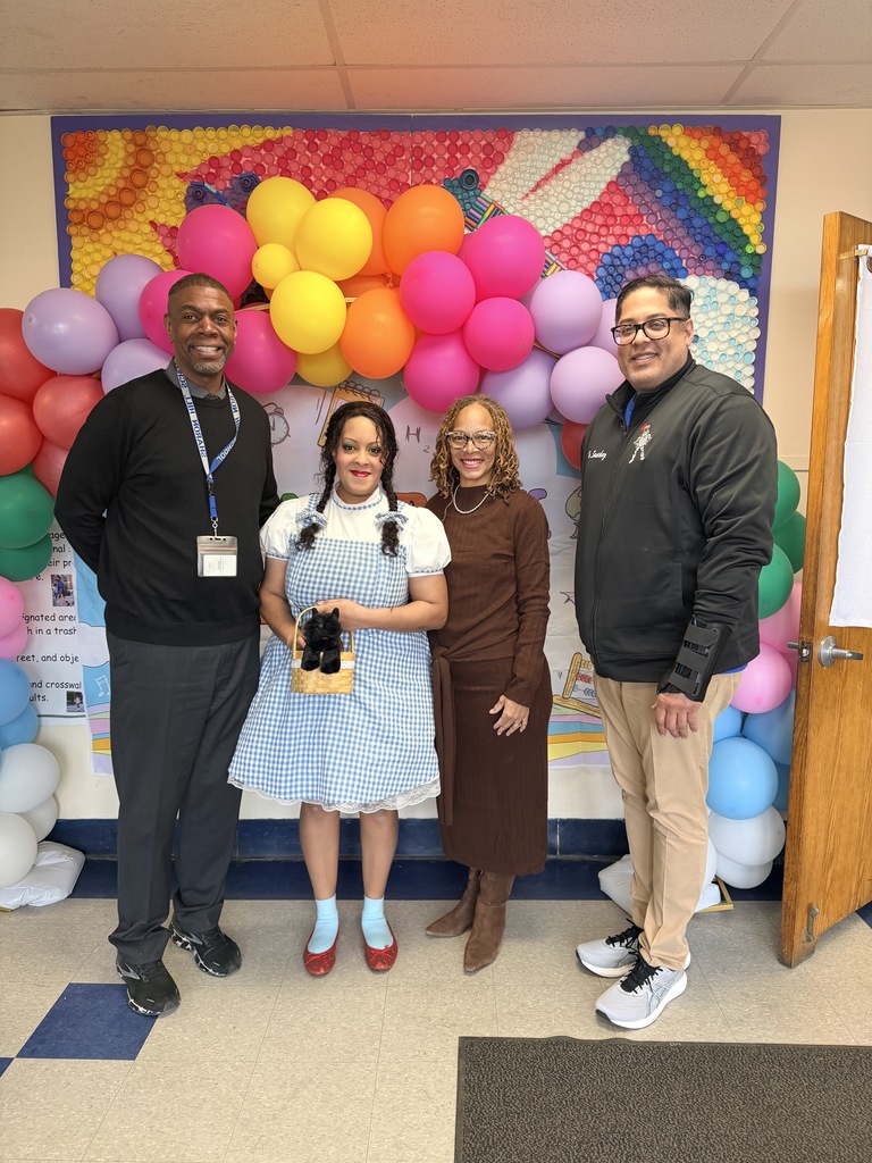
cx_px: 436
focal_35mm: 24
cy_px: 582
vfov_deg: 71.6
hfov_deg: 56.8
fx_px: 806
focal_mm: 6.76
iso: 160
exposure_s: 1/120
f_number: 1.78
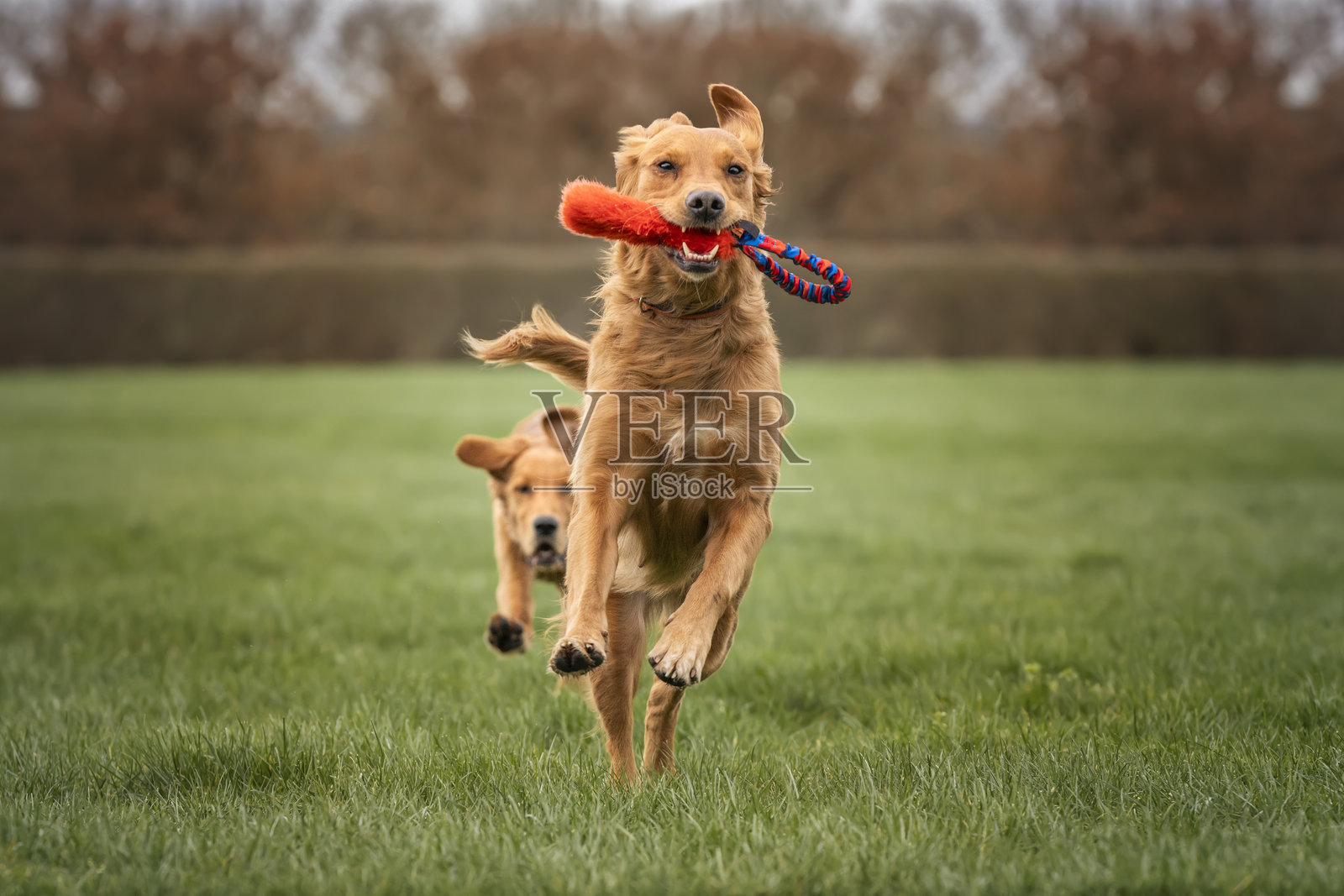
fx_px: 7467
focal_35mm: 200
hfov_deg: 10.3
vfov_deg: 6.9
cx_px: 672
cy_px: 448
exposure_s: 1/1250
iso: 1600
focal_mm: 200
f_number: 5.6
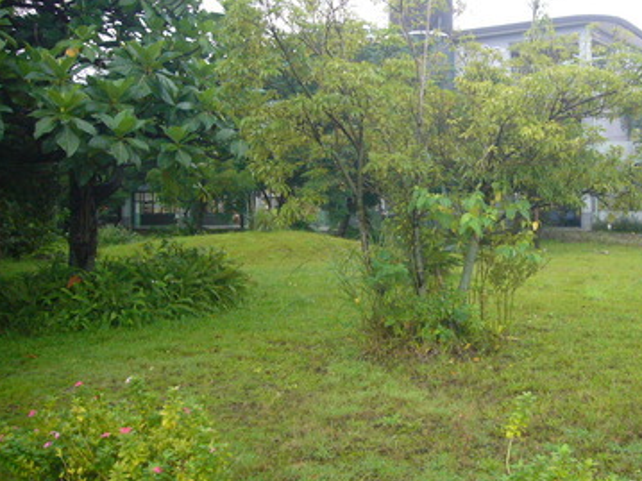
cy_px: 192
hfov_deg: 47.1
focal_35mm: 39
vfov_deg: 36.7
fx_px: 723
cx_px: 427
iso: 160
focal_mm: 4.6
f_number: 2.8
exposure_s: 1/30
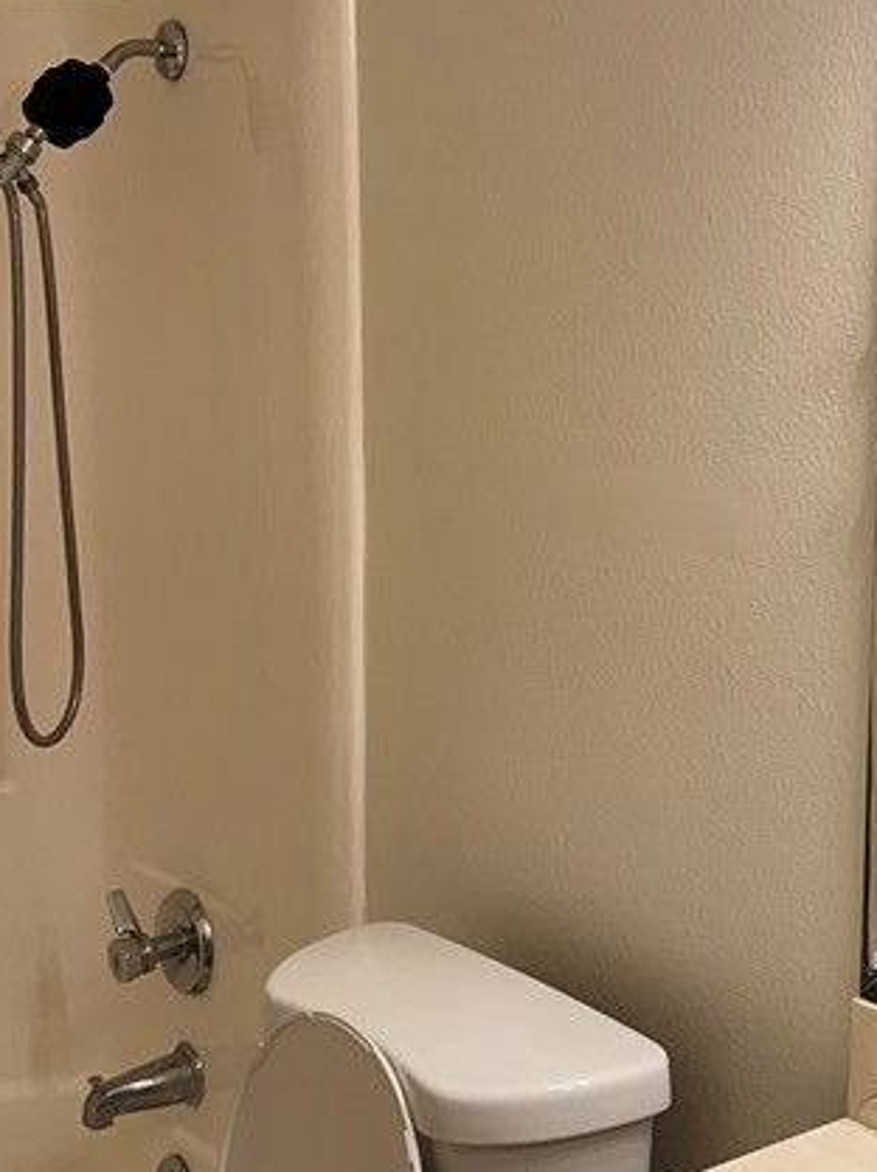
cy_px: 576
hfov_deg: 24.6
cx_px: 616
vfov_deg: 32.7
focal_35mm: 59
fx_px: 1996
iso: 80
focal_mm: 6.86
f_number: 1.78
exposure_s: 1/132
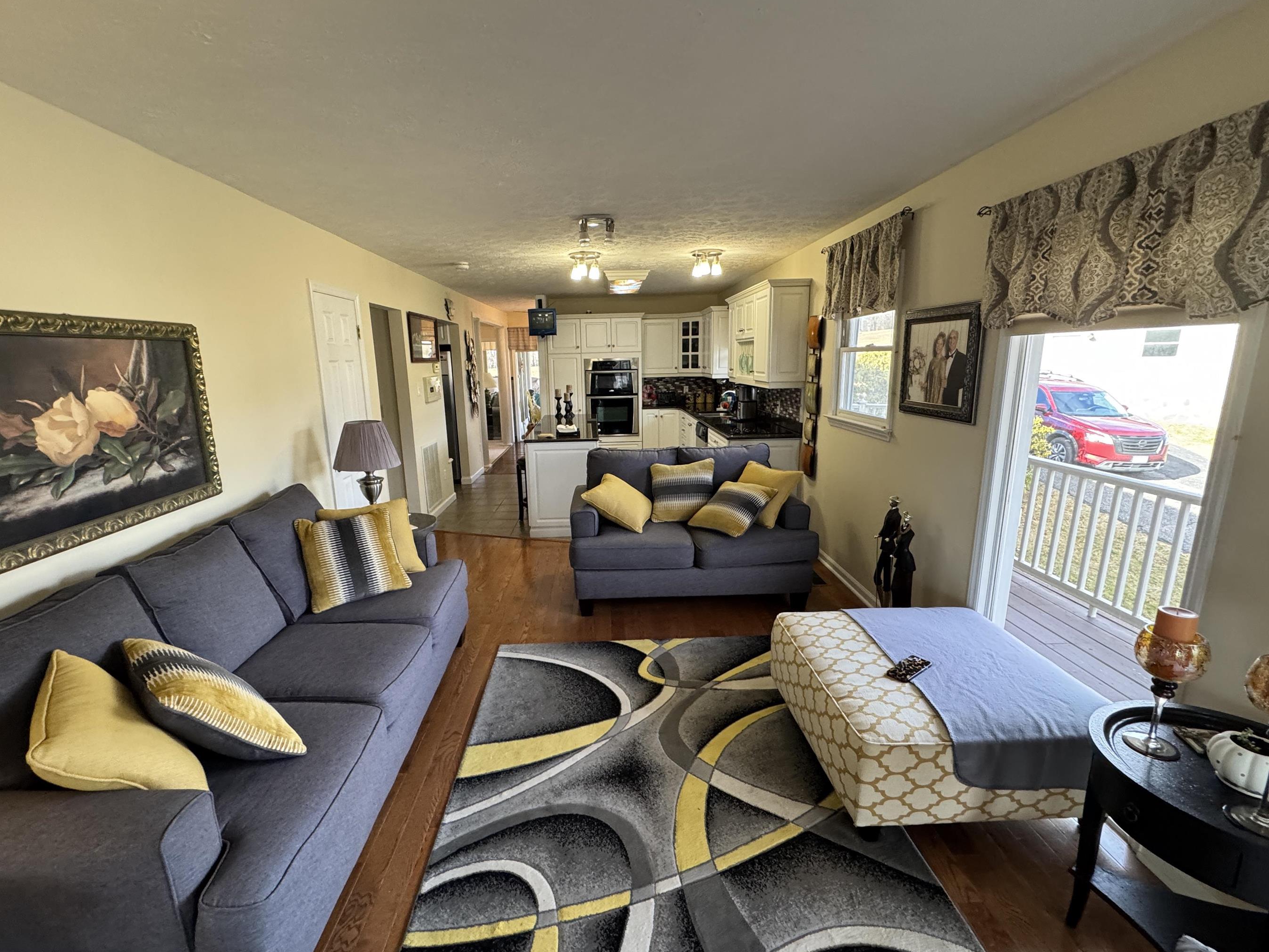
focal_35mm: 16
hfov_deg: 94.5
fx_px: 587
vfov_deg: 78.1
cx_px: 611
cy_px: 487
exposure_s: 1/120
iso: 320
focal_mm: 2.22
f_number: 2.2
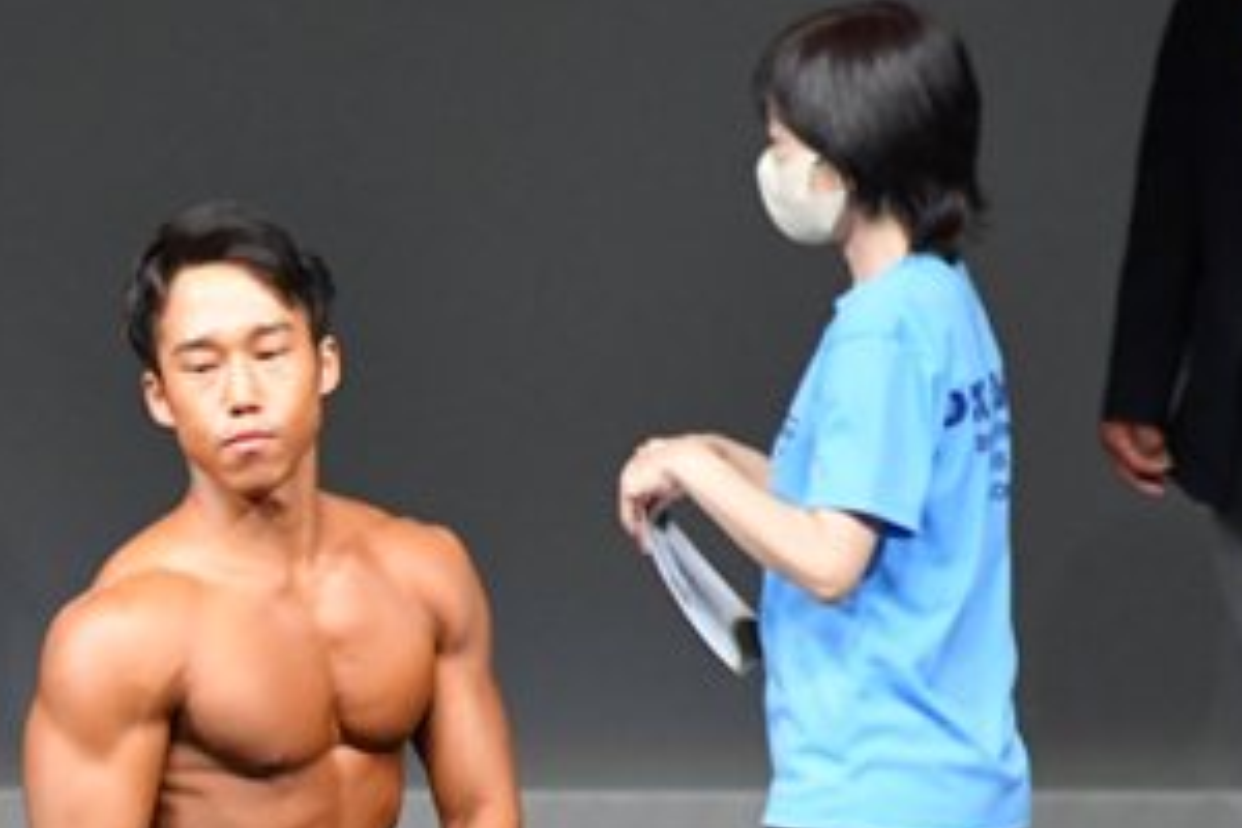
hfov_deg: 2.3
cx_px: -147
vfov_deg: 1.5
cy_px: 994
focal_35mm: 890
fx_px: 30703
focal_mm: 230
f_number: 5.6
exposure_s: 1/400
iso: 5000
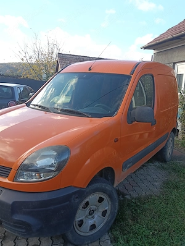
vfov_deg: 65.2
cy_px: 123
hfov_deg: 51.5
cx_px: 92
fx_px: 192
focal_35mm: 27
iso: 50
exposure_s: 1/157
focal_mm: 3.98
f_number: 1.8
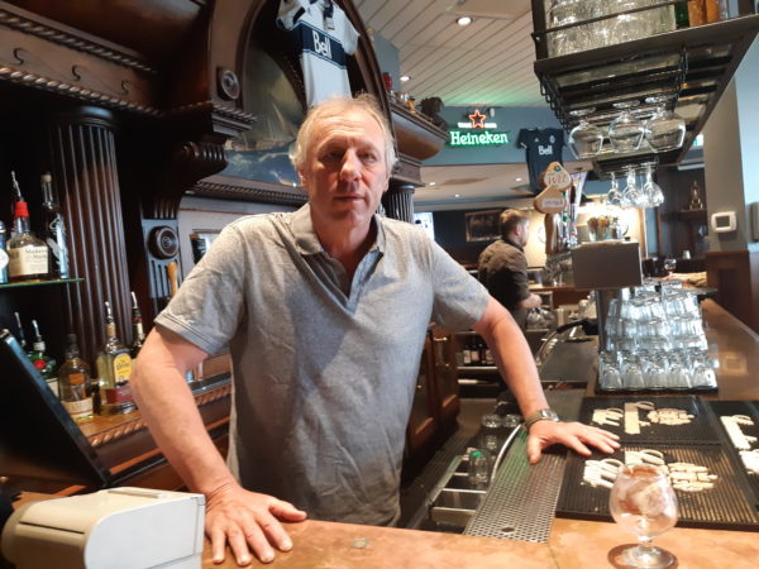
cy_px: 284
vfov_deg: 53.1
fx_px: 570
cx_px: 380
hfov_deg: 67.3
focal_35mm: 26
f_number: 1.7
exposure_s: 1/40
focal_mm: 3.93
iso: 250
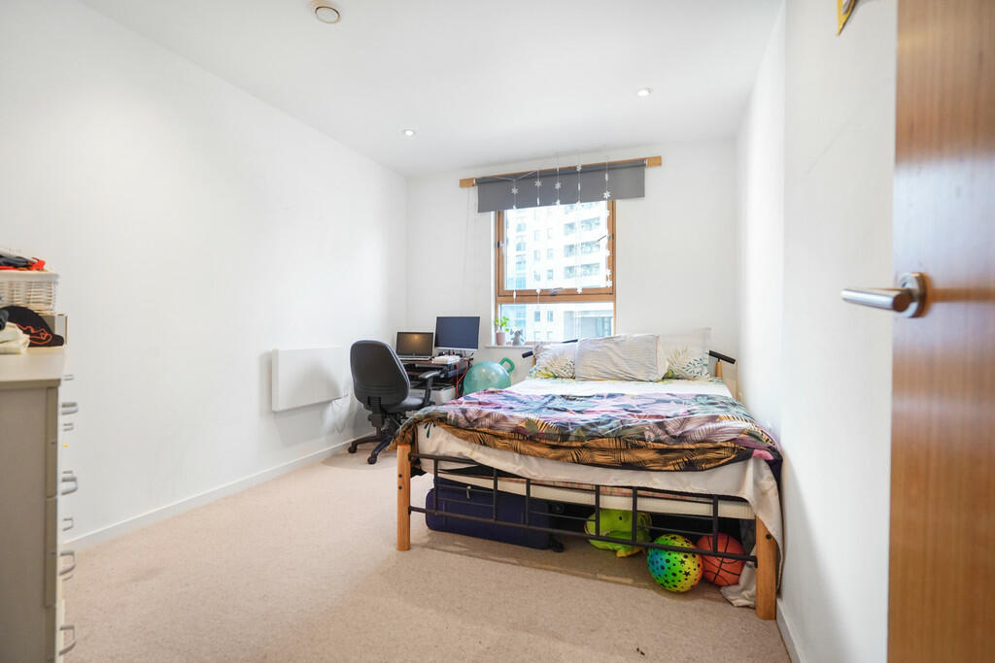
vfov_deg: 73.8
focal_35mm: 16
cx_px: 498
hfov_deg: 96.7
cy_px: 332
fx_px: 442
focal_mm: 16
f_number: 4.5
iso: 1000
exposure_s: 1/60
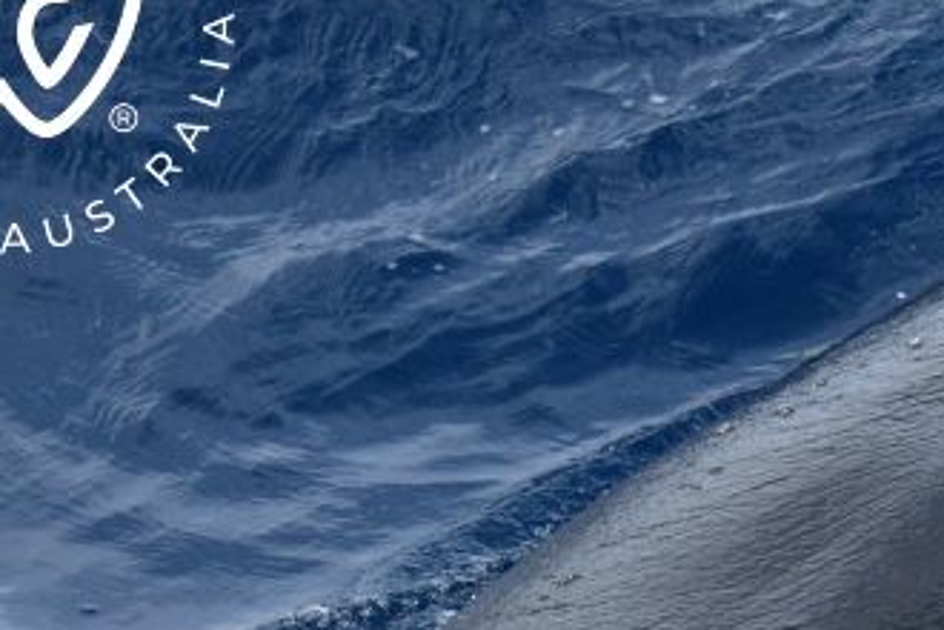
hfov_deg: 4.2
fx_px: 12717
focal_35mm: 485
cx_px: 915
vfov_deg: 2.8
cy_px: 551
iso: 1600
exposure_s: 1/8000
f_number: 5.3
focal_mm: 200
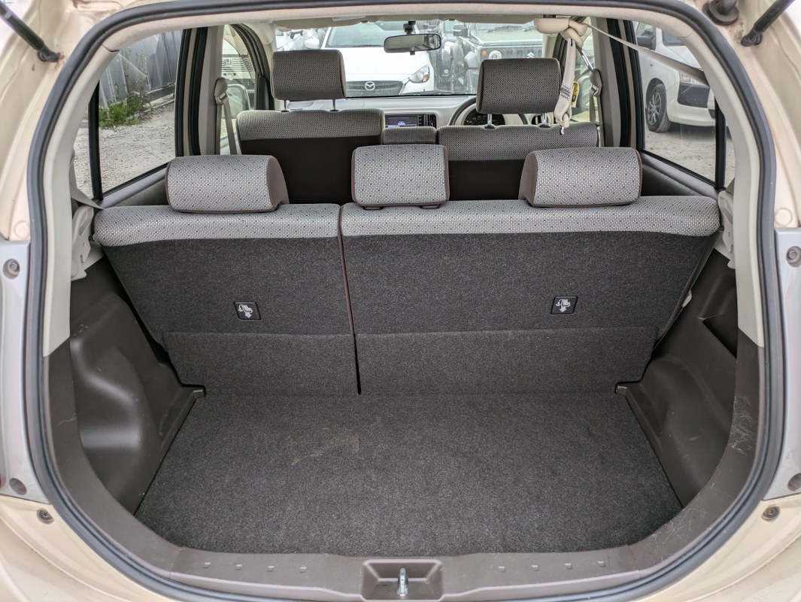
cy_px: 301
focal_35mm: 25
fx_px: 579
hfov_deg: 69.4
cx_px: 400
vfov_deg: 54.9
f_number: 1.89
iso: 81
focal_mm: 5.43
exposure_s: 1/120
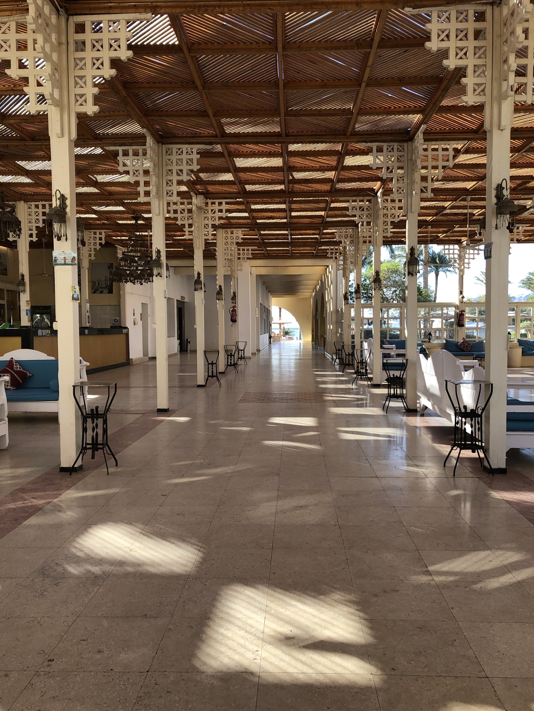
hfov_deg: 48.2
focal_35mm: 29
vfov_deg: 61.7
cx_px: 273
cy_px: 360
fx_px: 596
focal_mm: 3.99
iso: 20
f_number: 1.8
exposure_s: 1/312
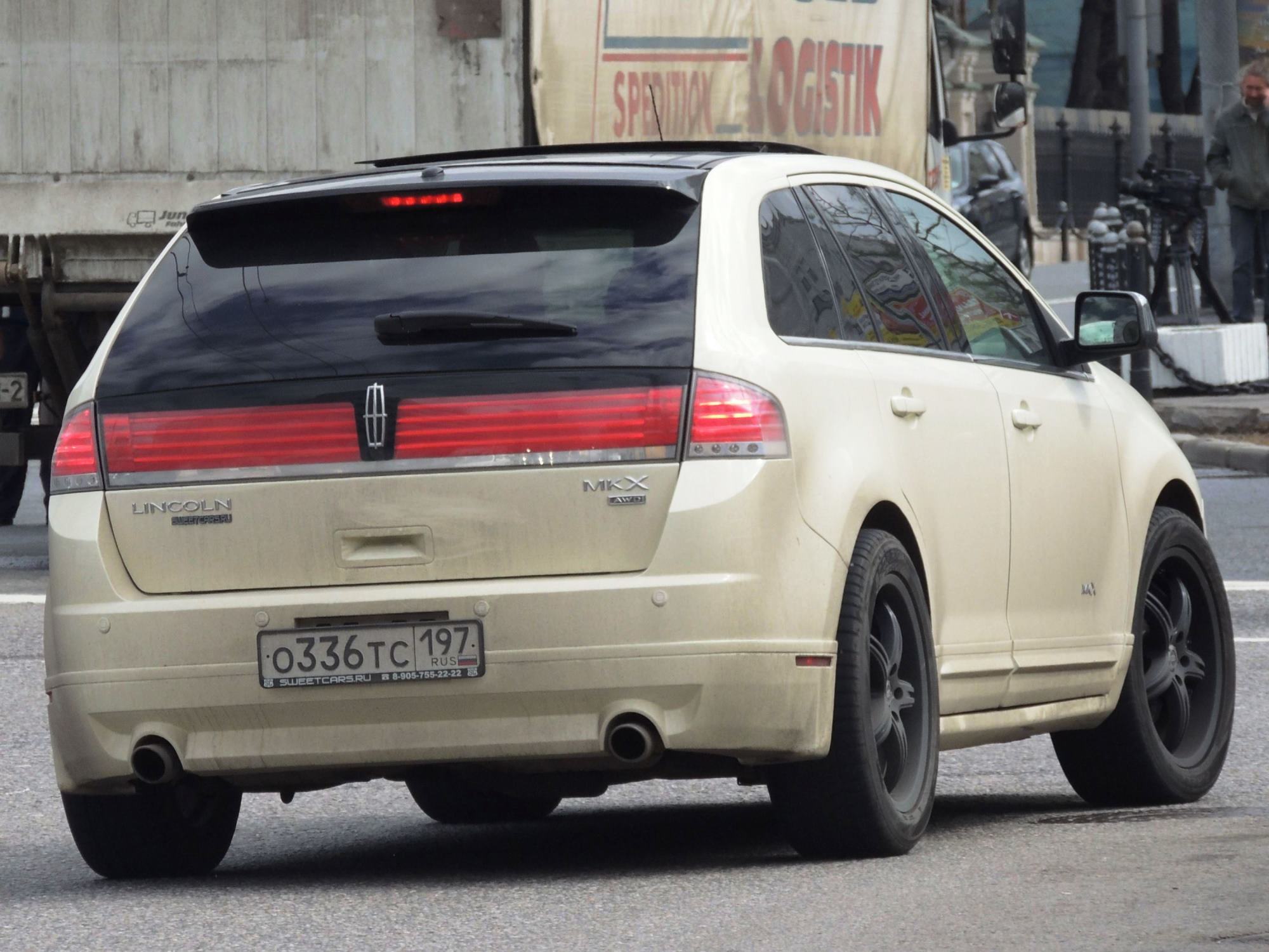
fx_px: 11914
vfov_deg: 4.6
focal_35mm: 325
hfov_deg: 6.1
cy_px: 476
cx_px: 634
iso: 160
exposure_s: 1/800
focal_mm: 57.9
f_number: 4.8
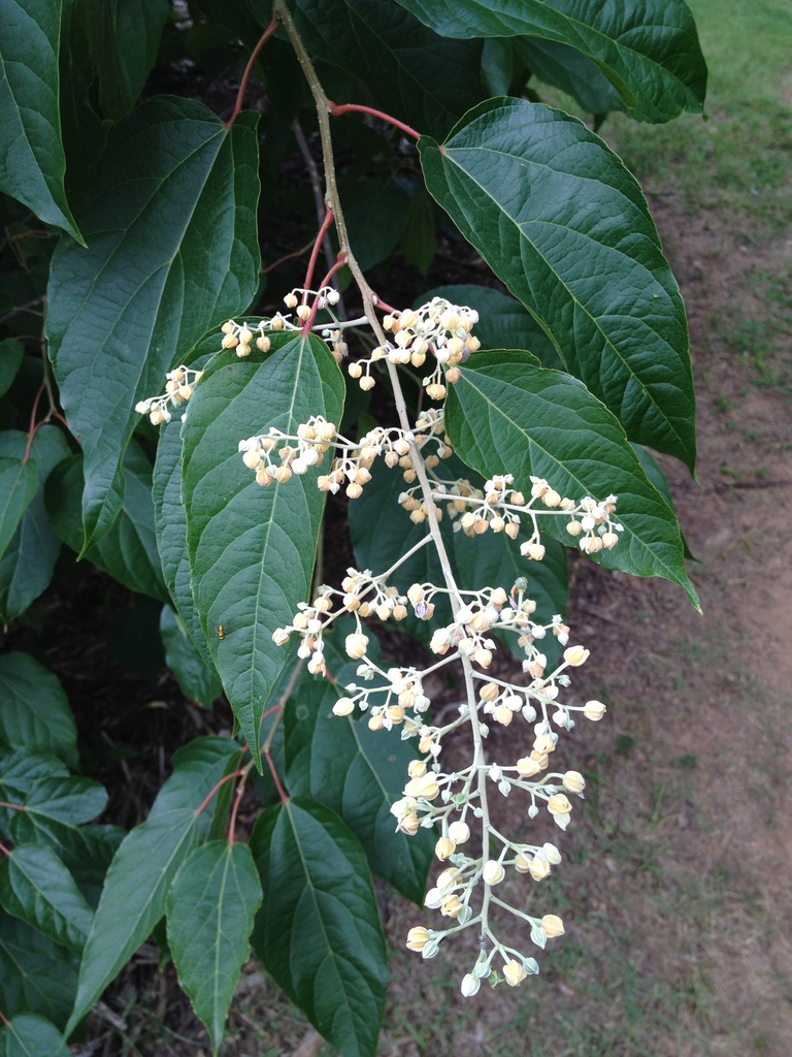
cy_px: 528
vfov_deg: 52.6
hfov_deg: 40.7
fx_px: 1068
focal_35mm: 35
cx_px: 396
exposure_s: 1/168
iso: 50
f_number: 2.4
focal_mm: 4.28
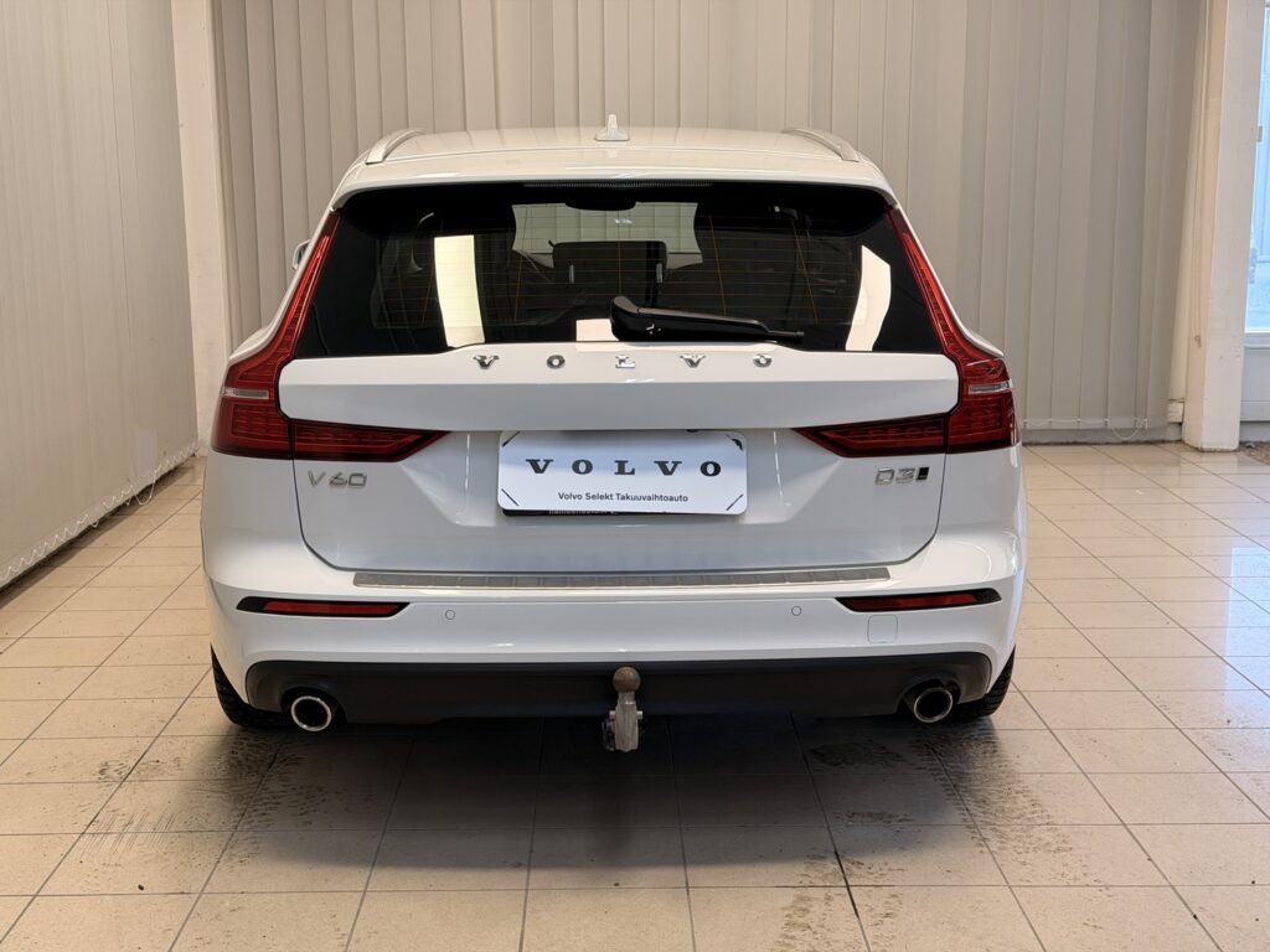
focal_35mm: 48
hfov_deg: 39.7
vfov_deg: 30.3
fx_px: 1761
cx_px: 635
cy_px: 476
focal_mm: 6.76
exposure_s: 1/100
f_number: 1.78
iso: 64
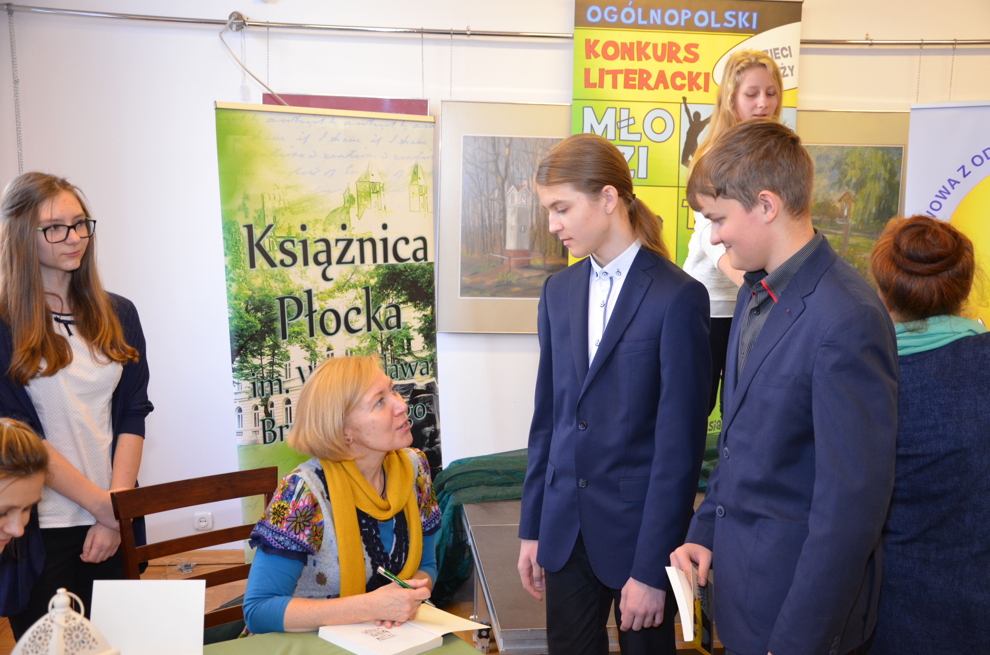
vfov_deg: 31.8
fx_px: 1153
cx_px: 495
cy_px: 328
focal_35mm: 42
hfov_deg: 46.5
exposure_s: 1/60
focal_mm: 28
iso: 800
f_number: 4
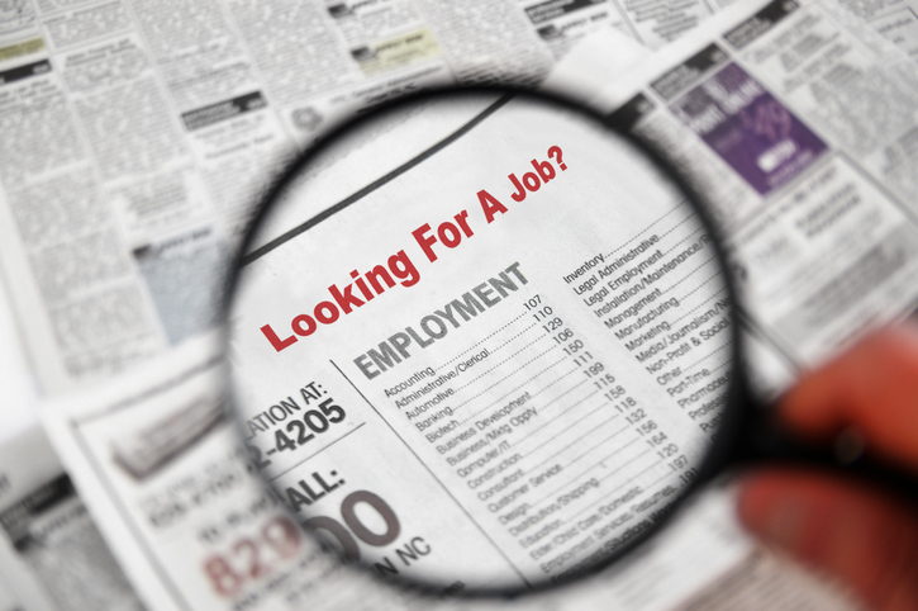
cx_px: 459
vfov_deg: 18.1
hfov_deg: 27.0
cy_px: 306
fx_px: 1911
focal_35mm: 75
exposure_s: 1/500
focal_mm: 50
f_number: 3.5
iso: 200
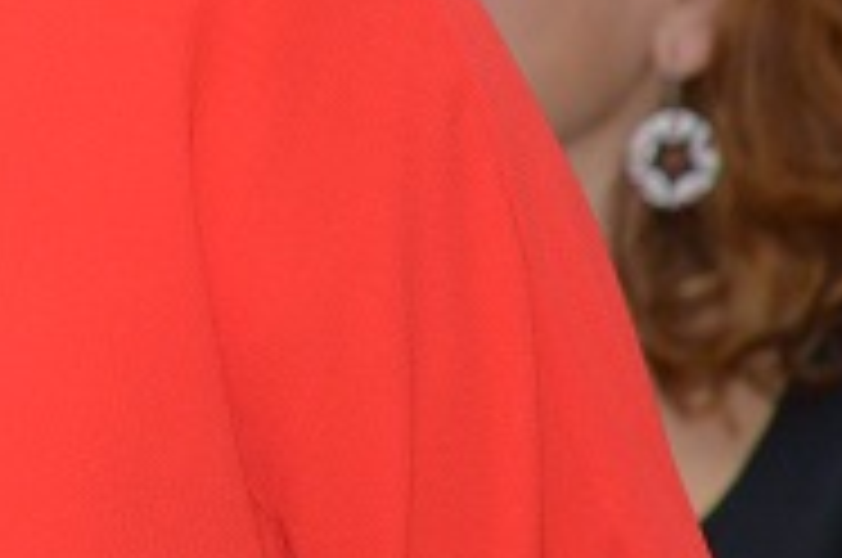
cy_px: -223
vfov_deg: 2.5
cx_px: -473
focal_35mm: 540
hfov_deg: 3.8
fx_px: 12602
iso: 1100
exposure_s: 1/60
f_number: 5.6
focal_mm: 105
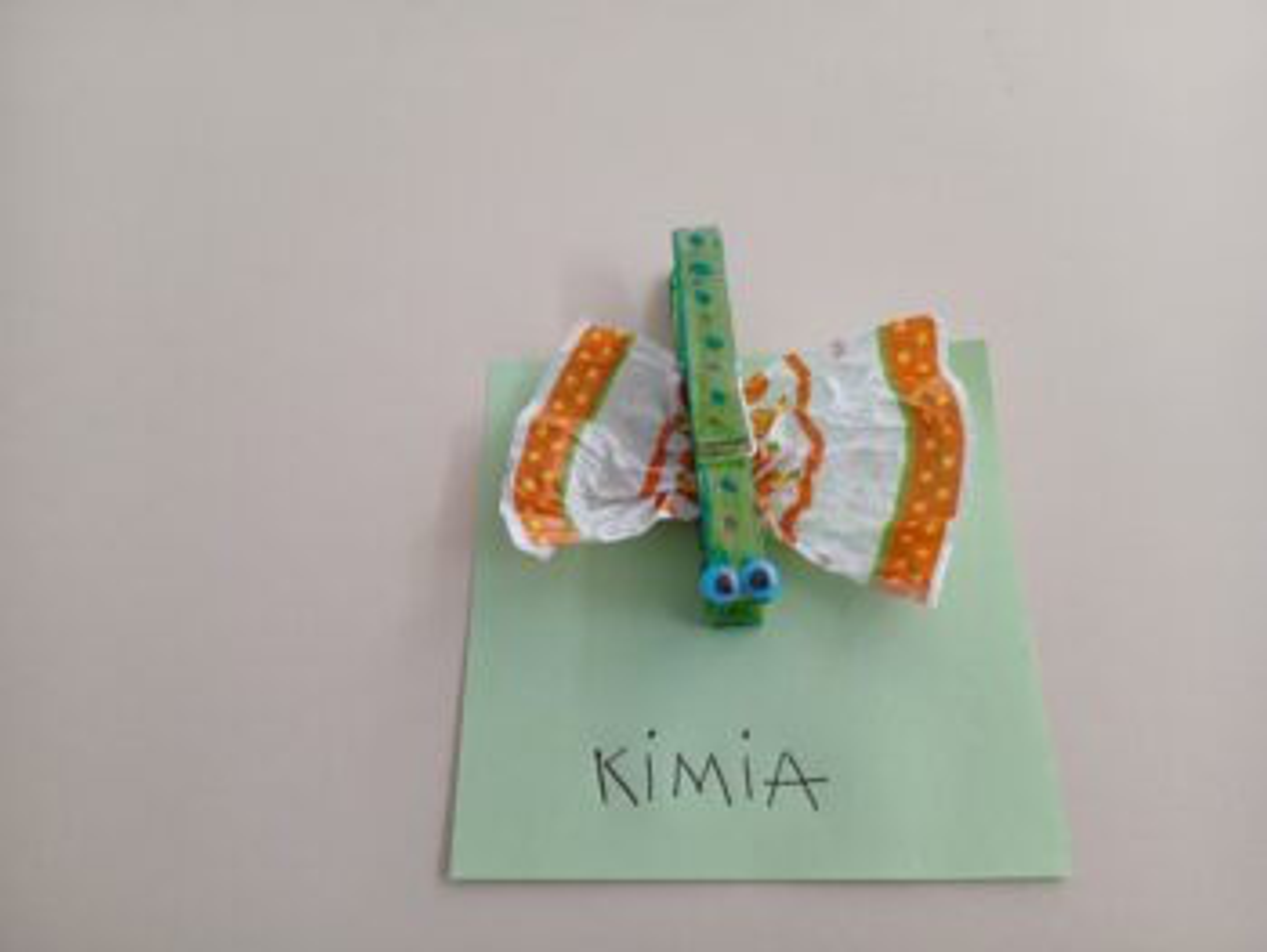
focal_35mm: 26
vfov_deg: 53.1
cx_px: 634
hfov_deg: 67.3
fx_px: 952
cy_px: 476
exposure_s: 1/50
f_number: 1.8
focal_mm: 3.98
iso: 125
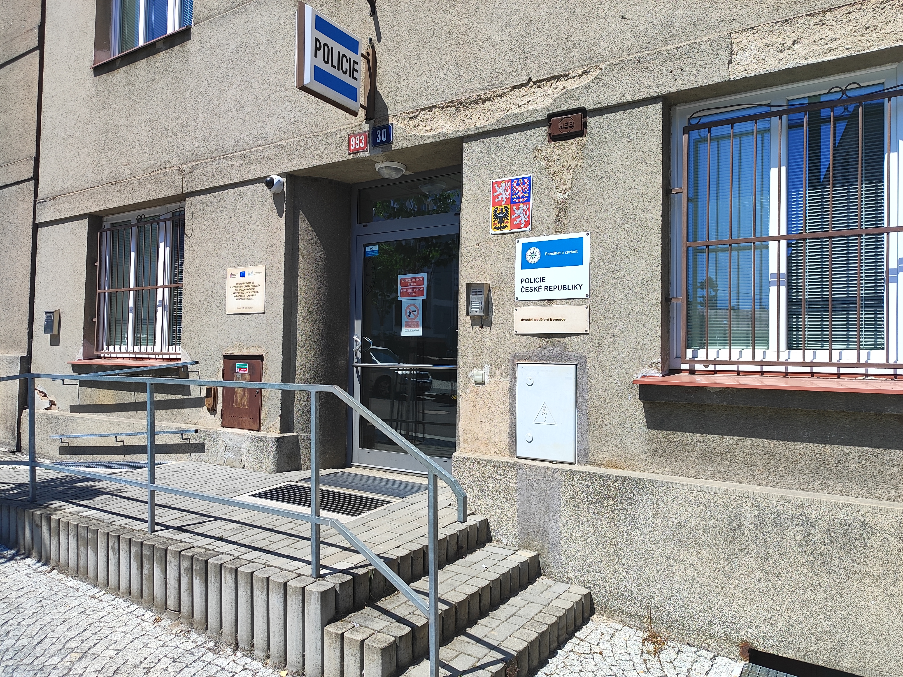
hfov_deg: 71.6
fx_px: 626
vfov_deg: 56.8
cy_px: 338
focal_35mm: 24
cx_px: 452
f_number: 1.89
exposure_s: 1/640
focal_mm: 5.89
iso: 50
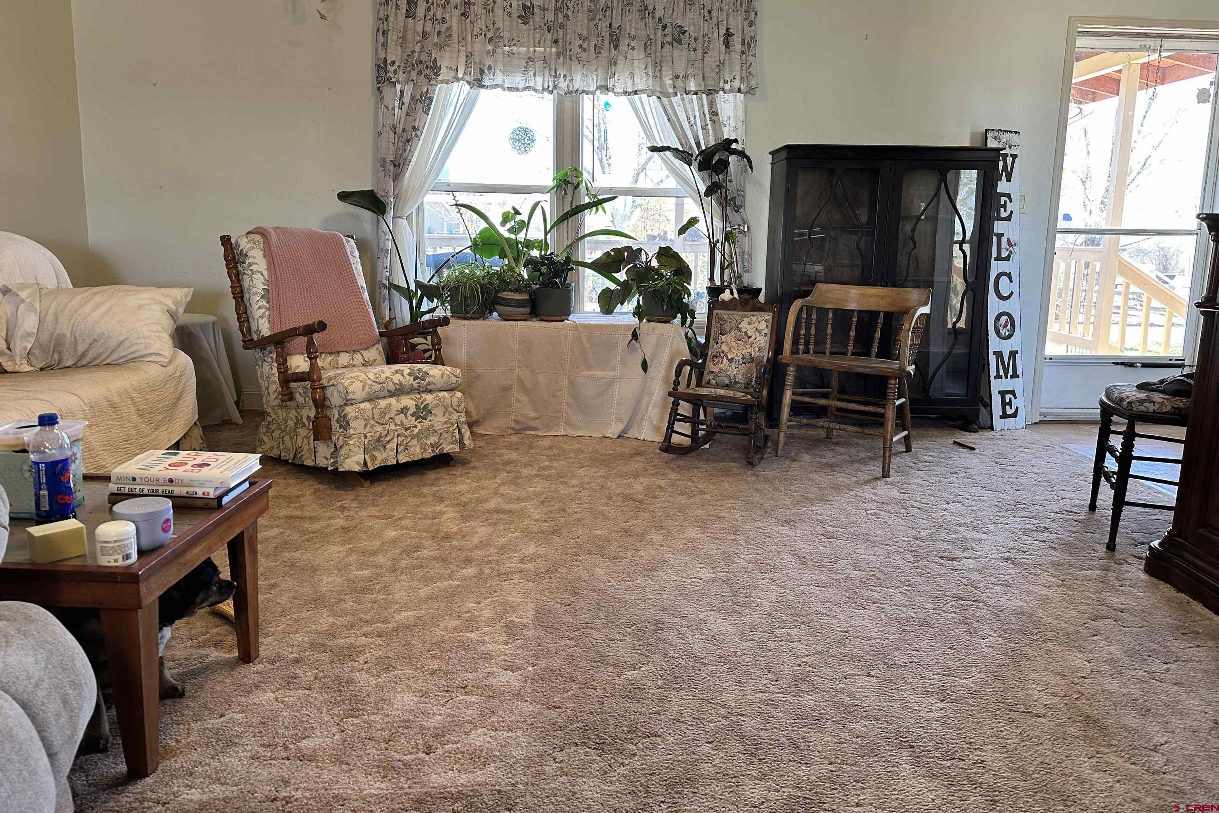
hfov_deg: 71.5
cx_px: 609
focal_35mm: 25
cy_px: 355
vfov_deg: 51.2
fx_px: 847
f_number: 1.78
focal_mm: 6.86
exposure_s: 1/60
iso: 160
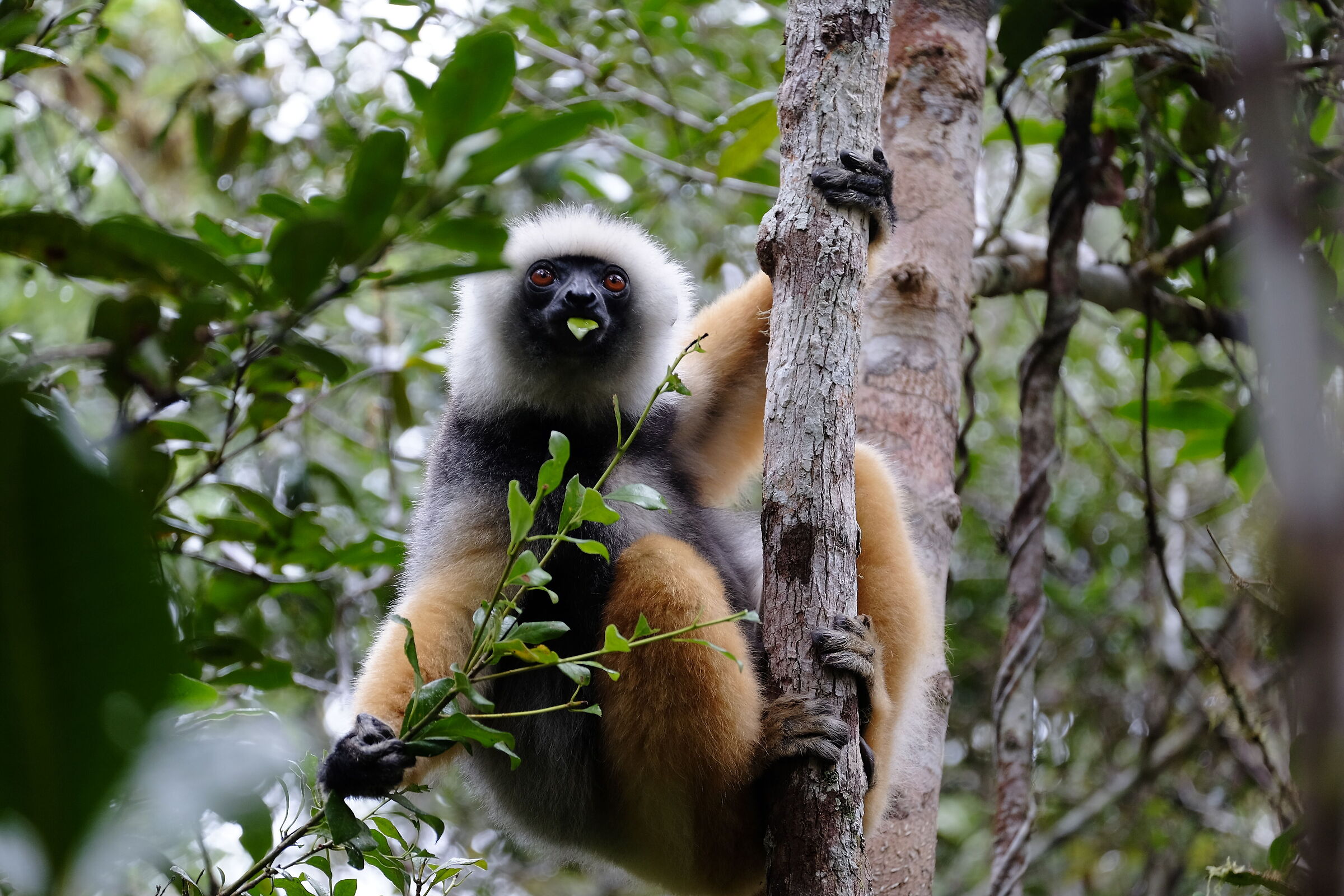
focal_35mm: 202
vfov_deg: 6.8
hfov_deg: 10.2
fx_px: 7541
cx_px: 672
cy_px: 448
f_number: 4.4
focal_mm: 134.5
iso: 400
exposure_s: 1/75
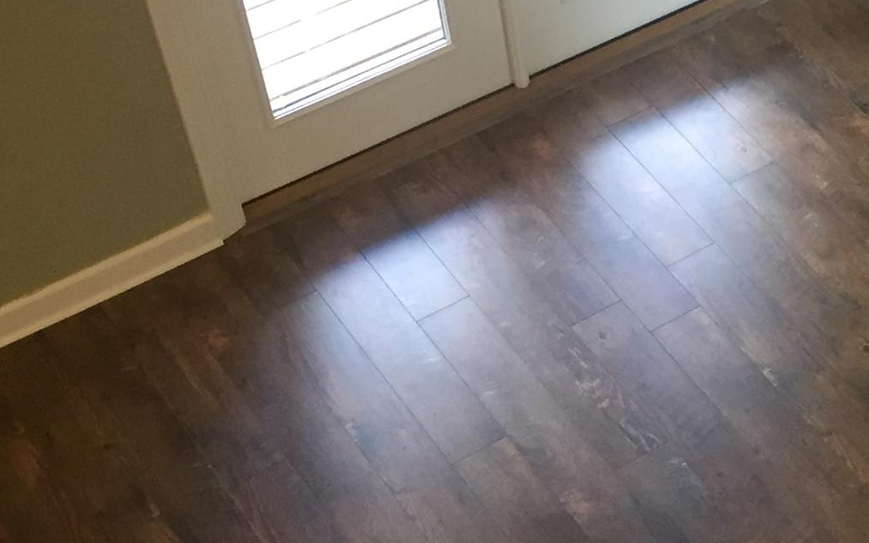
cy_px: 302
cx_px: 895
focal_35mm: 91
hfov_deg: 21.9
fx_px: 2155
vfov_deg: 14.4
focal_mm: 4.15
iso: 160
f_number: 2.2
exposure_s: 1/30
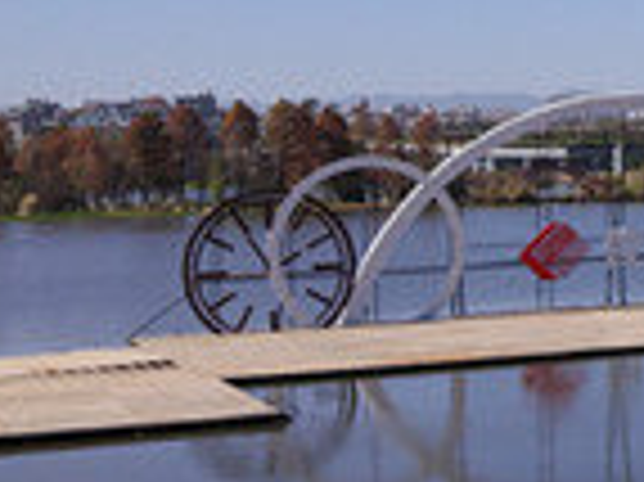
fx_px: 2008
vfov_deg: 13.6
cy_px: 95
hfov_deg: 16.4
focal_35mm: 108
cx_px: 1009
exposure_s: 1/1423
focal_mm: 4.26
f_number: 2
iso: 100
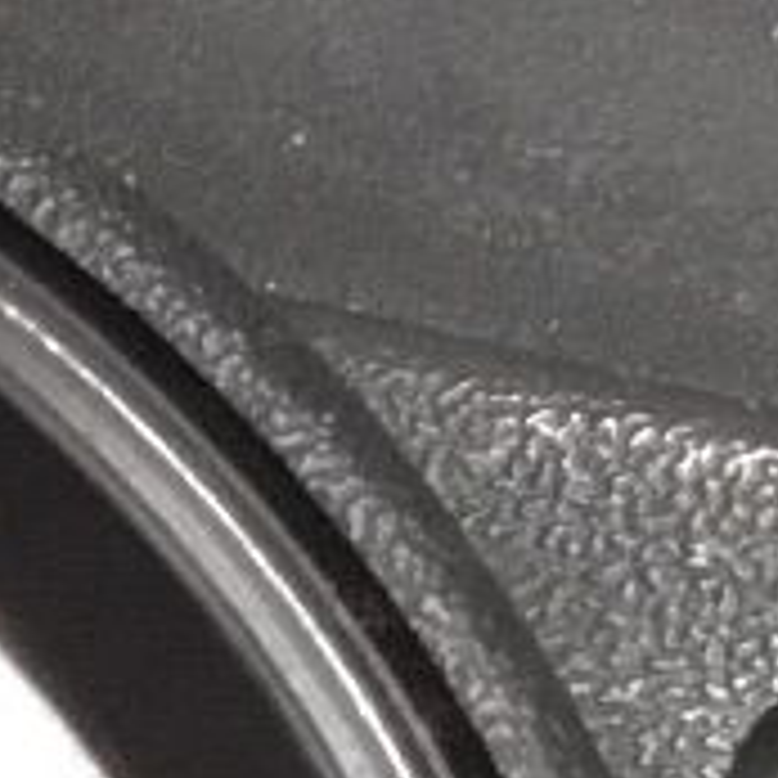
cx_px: -1417
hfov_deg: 7.7
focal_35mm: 203
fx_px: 5162
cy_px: 1183
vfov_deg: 8.4
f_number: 2.4
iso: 250
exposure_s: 1/25
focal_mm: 3.3
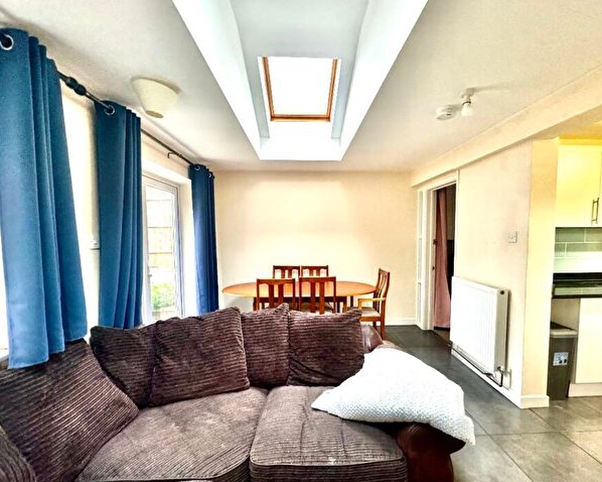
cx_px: 314
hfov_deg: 93.1
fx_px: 285
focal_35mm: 16
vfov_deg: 80.3
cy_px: 255
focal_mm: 2.22
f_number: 2.2
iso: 640
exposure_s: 1/50
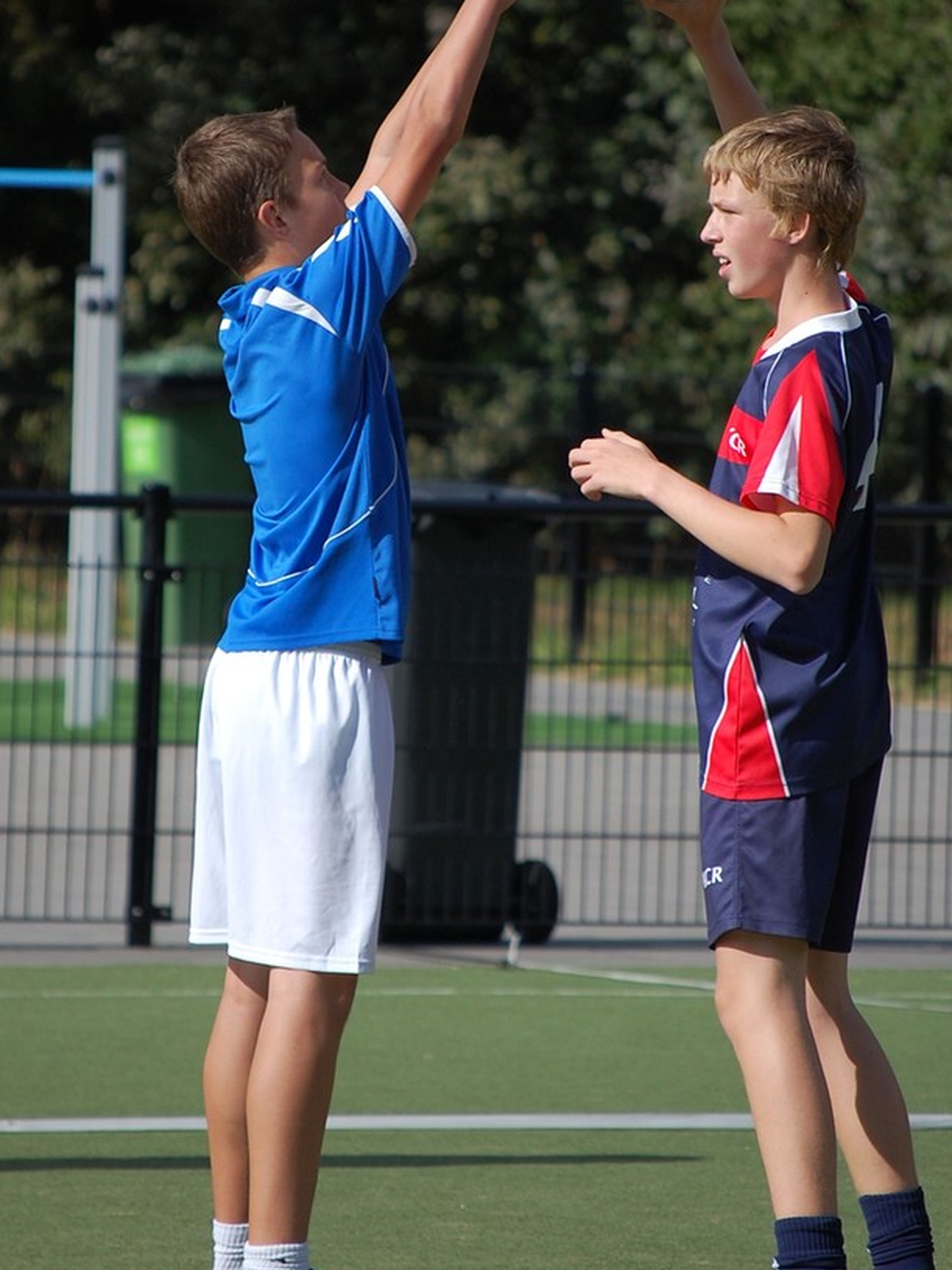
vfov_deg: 5.5
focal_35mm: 362
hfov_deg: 4.1
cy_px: 619
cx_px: 527
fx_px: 13278
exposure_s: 1/1000
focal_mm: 200
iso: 220
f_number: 5.6
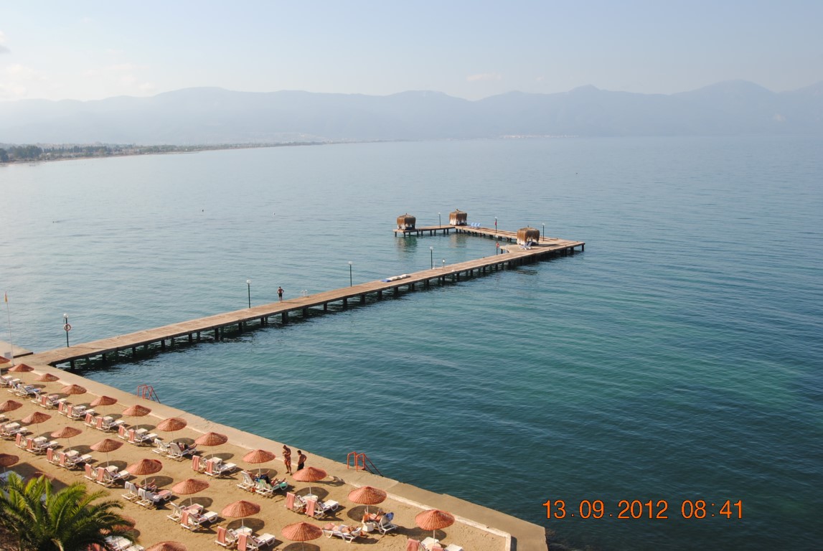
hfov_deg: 53.1
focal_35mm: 36
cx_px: 412
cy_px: 276
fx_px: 824
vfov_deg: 37.0
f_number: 8
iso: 100
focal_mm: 24
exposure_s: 1/200
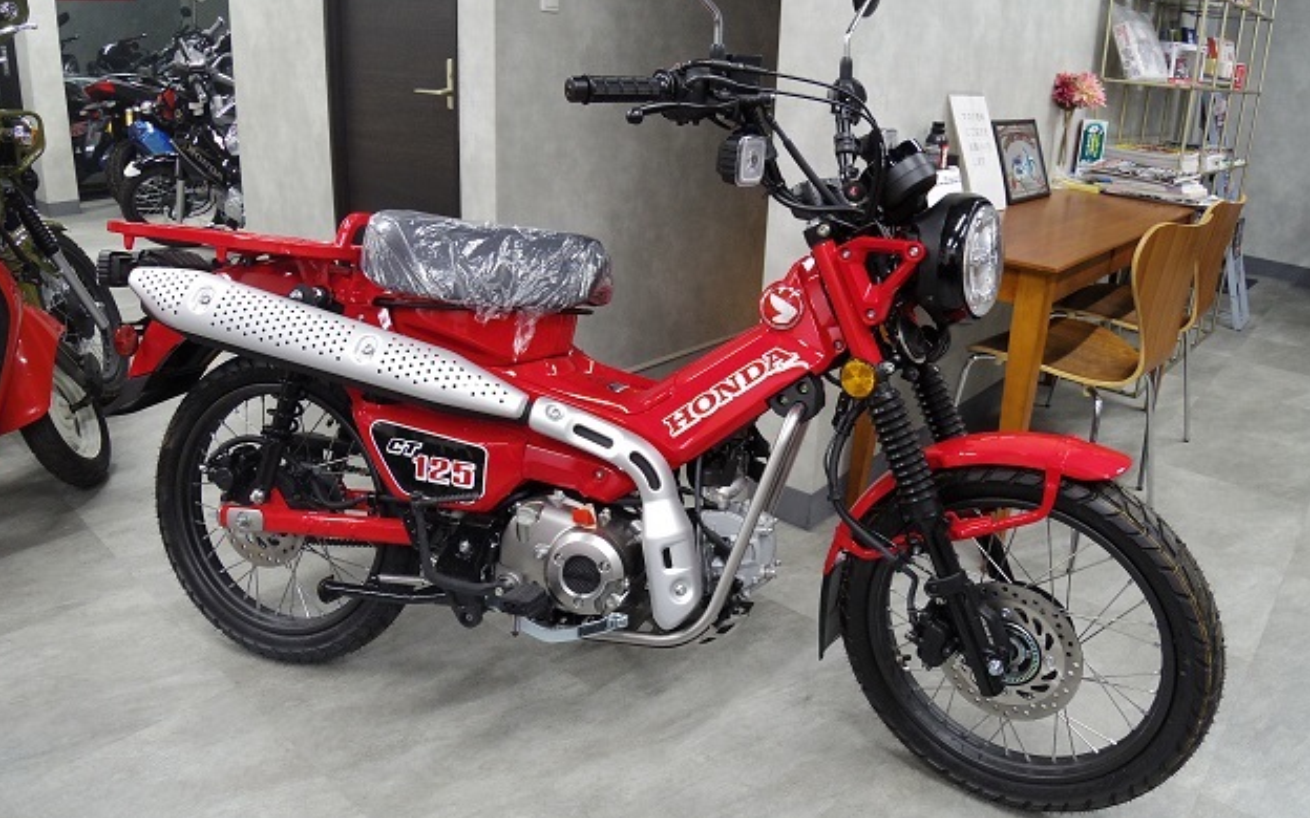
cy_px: 380
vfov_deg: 49.2
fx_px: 893
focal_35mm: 25
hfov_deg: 72.5
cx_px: 649
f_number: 2.8
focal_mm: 5
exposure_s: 1/40
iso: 400
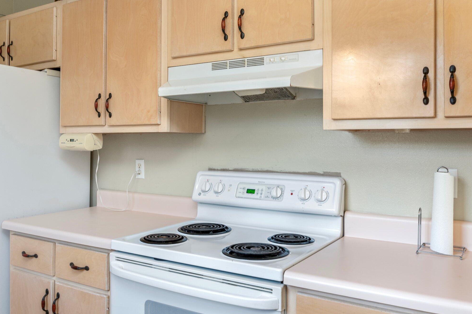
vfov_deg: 42.3
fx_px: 406
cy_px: 157
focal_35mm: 31
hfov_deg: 60.3
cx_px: 234
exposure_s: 1/8
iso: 320
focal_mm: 30
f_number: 9
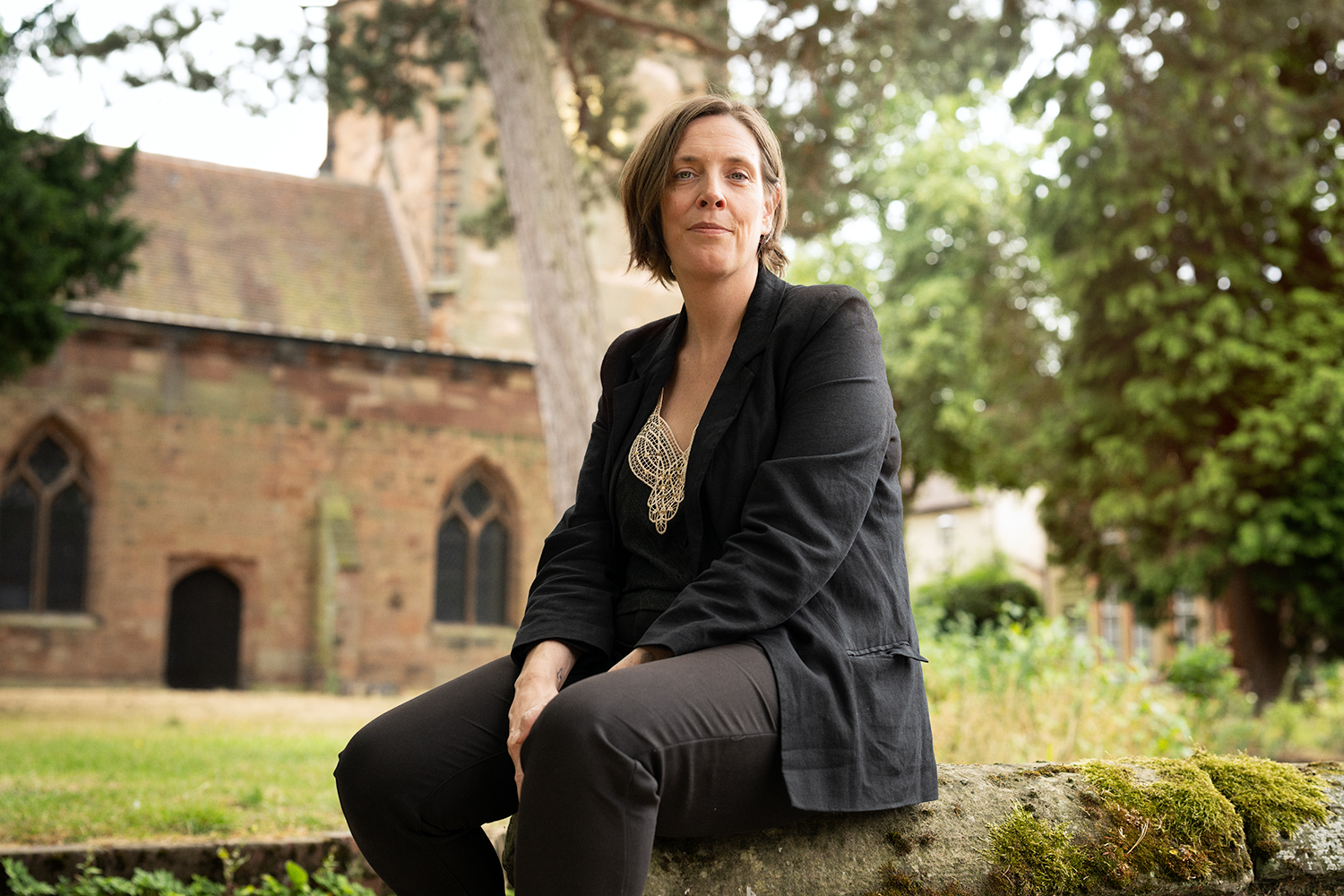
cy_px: 448
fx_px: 1867
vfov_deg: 27.0
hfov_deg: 39.6
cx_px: 672
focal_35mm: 50
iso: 200
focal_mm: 50
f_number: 3.2
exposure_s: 1/320
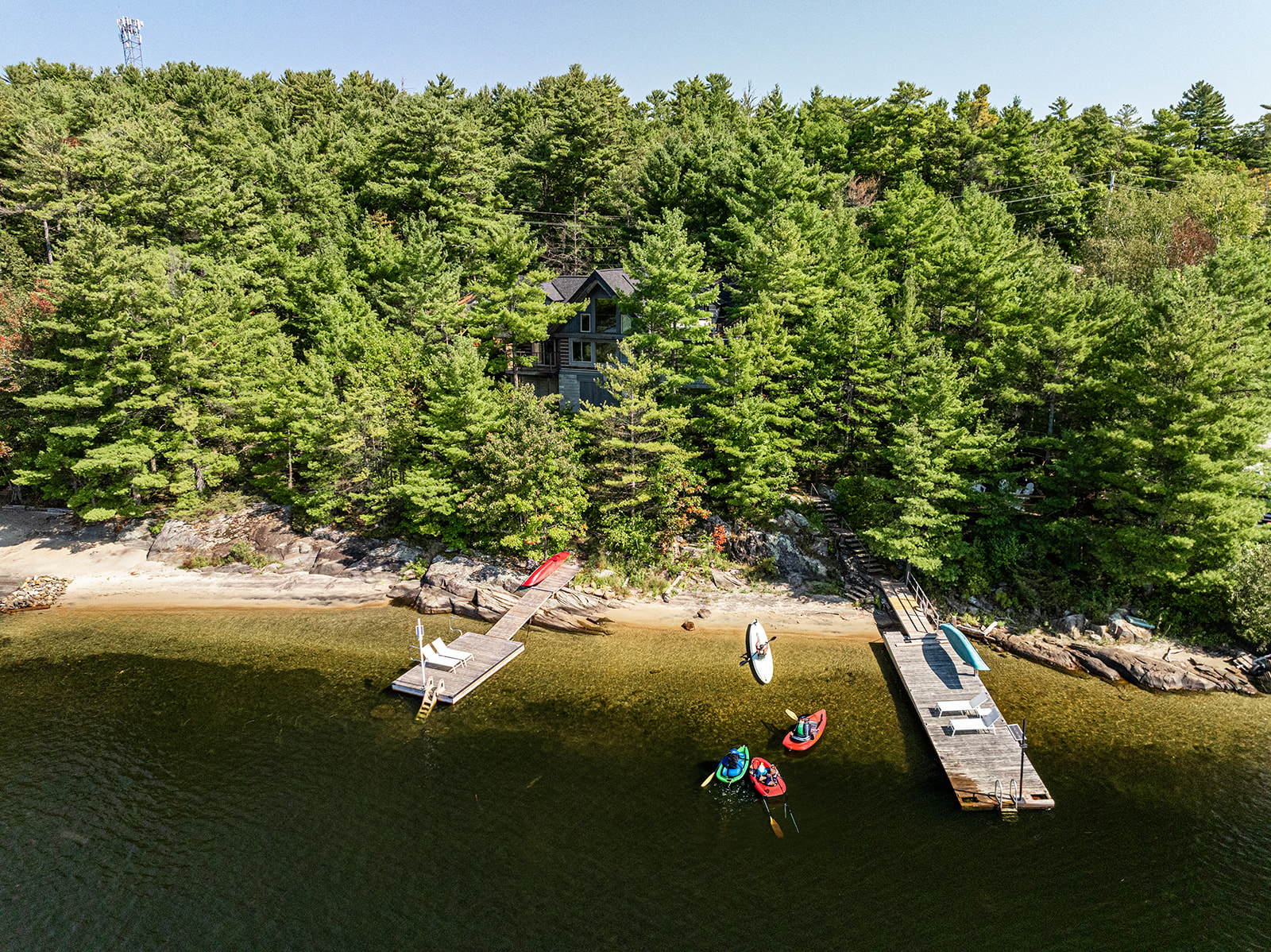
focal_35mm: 24
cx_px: 636
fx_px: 881
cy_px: 476
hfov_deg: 71.6
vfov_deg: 56.8
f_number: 4.5
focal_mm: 12.29
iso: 800
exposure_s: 1/160
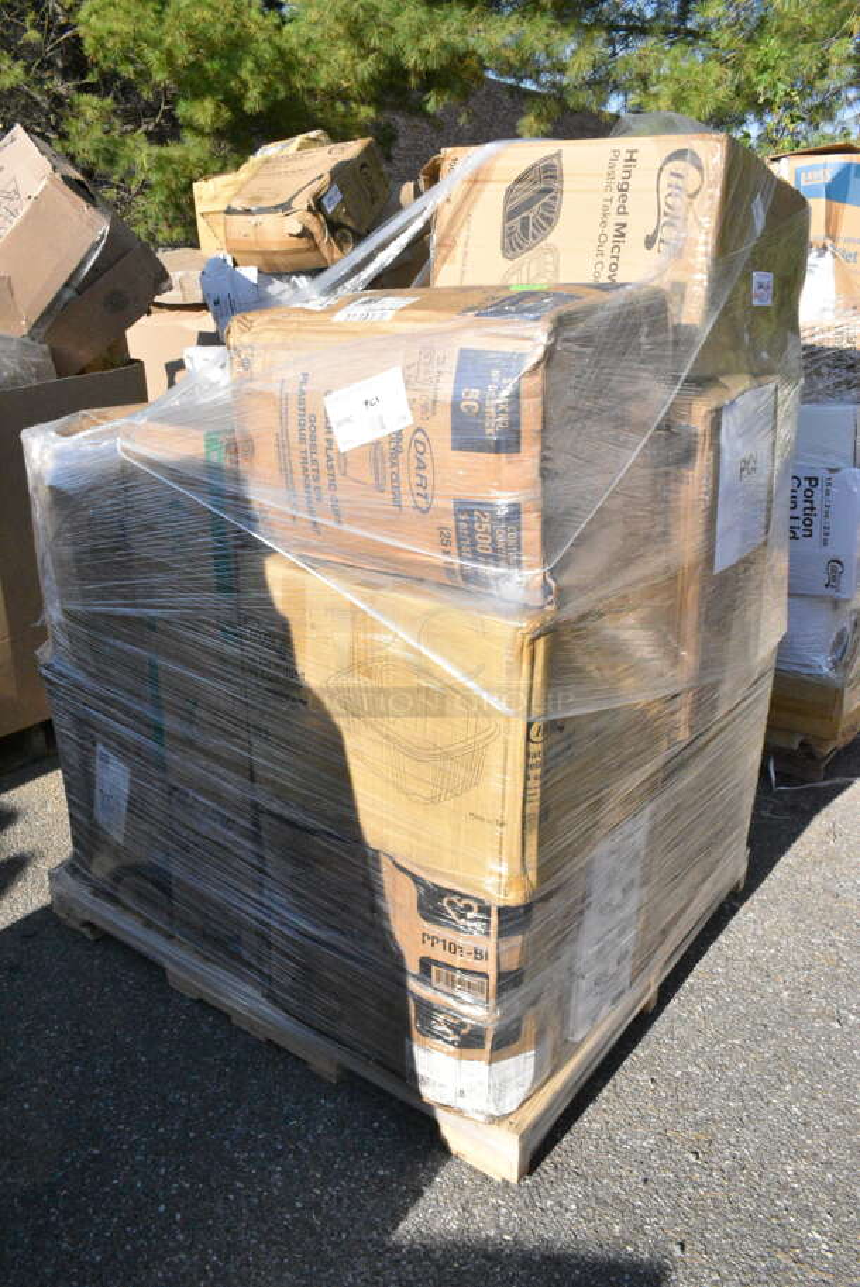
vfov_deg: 61.9
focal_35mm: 30
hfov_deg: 43.7
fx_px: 1073
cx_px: 430
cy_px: 644
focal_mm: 20
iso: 6400
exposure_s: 1/1600
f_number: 20
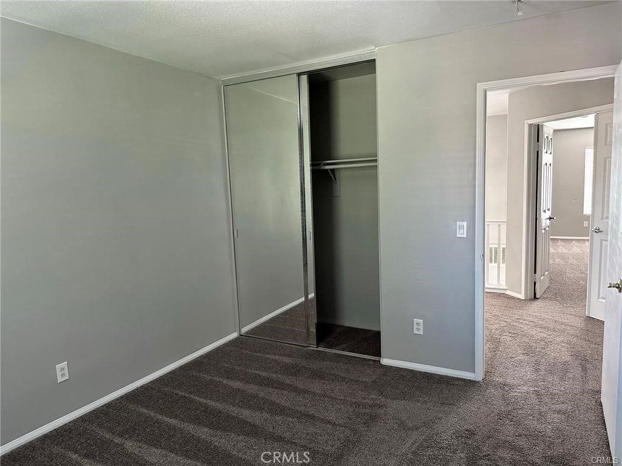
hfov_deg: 71.6
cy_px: 233
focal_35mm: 24
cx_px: 311
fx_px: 431
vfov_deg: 56.8
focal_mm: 6.86
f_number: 1.78
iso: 400
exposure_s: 1/60
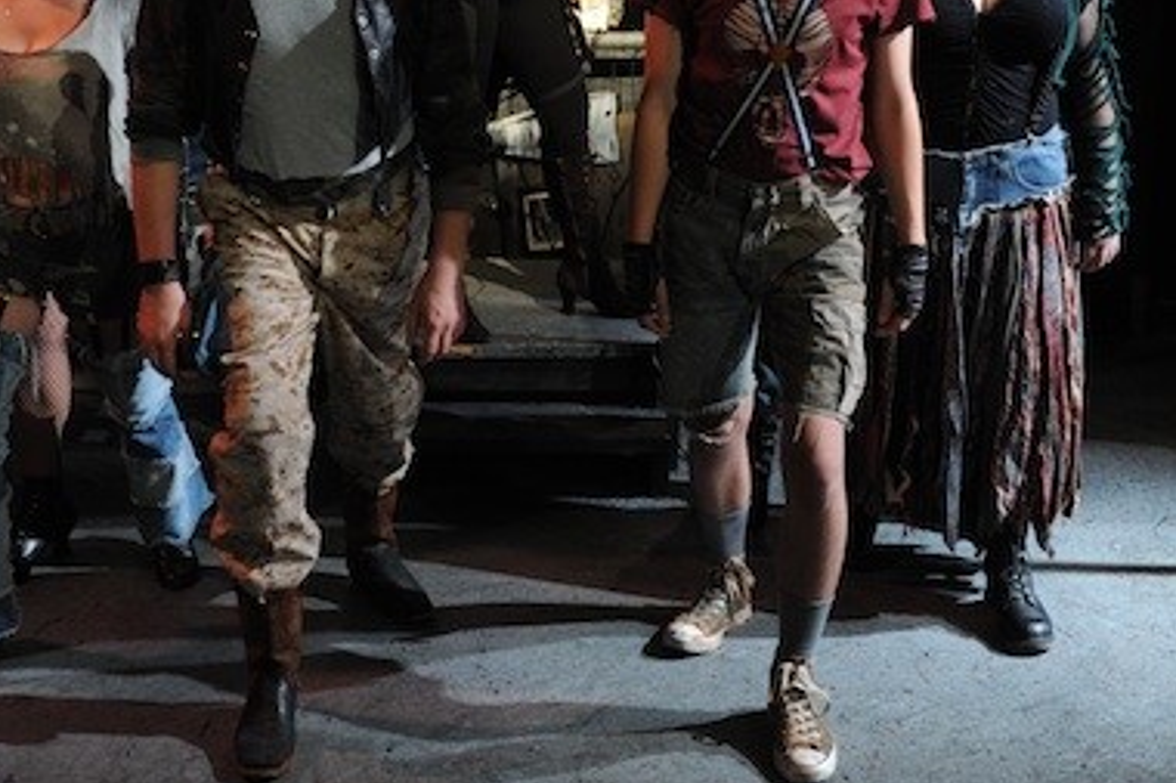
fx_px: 2122
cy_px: 172
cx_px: 535
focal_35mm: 65
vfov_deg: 20.7
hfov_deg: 31.0
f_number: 3.2
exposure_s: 1/60
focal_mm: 38
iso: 1600
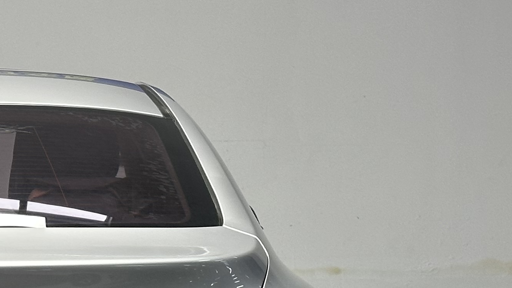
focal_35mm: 159
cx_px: -81
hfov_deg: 13.2
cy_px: 396
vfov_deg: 7.5
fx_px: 2159
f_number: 1.78
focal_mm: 6.86
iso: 64
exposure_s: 1/50
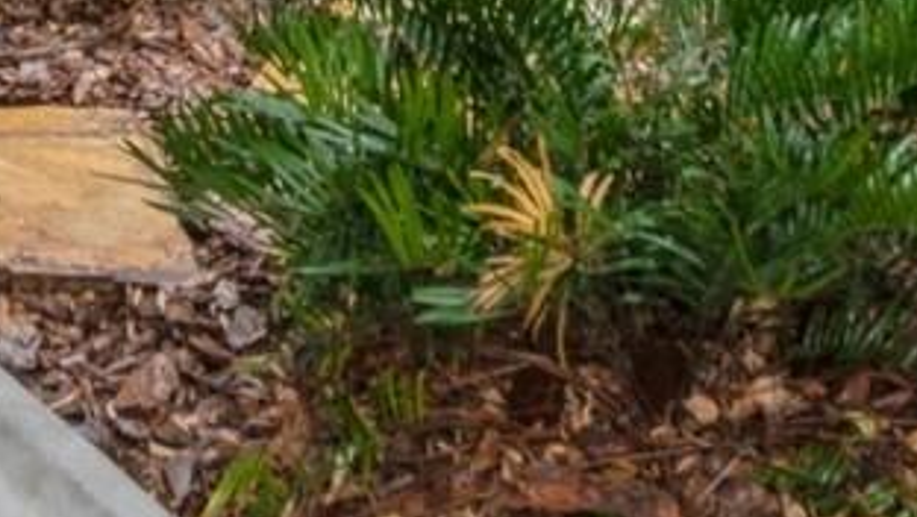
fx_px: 2547
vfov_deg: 9.6
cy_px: -902
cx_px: 353
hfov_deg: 20.4
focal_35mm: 105
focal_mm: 13
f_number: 8
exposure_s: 1/200
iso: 200
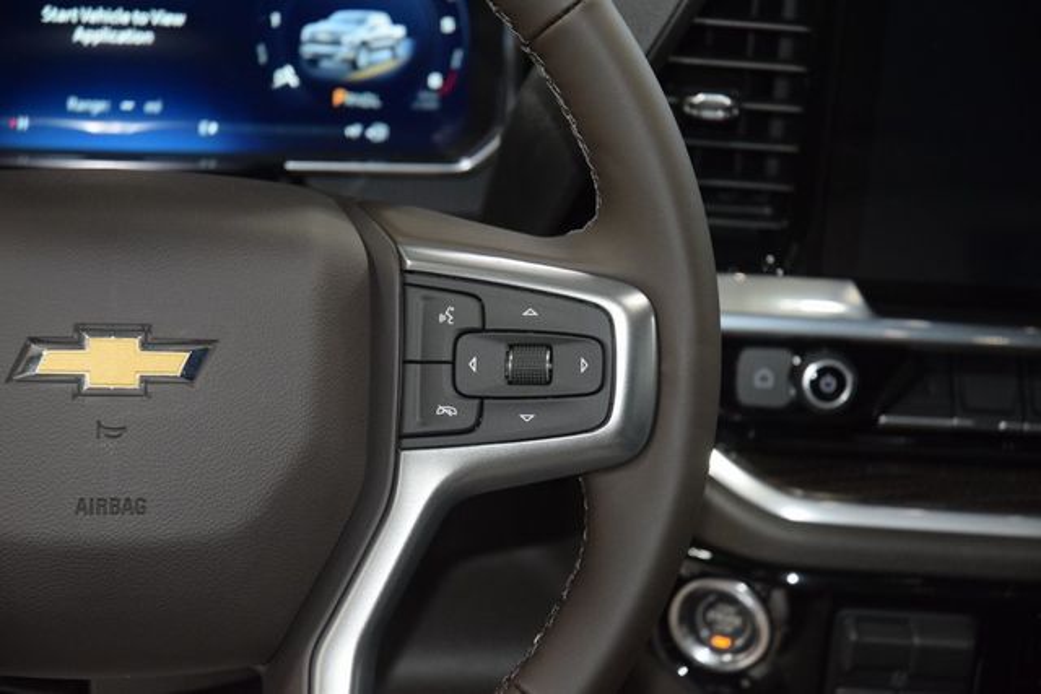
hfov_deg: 19.5
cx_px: 520
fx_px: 3037
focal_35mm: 105
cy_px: 347
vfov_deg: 13.0
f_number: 4.5
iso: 2500
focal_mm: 70
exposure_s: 1/50
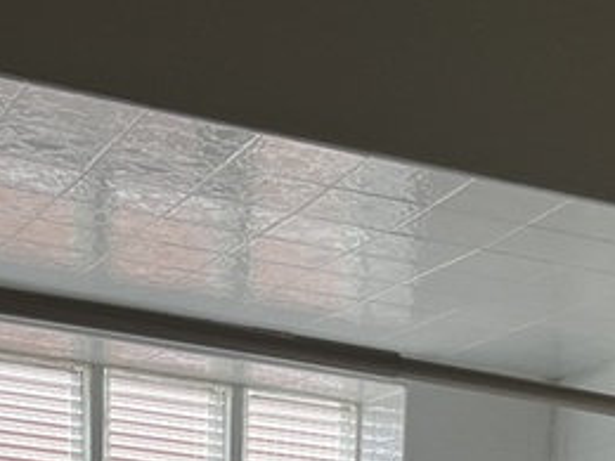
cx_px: 483
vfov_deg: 11.3
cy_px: 1125
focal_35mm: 108
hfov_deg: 18.1
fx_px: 1919
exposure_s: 1/120
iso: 64
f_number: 1.6
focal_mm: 5.1
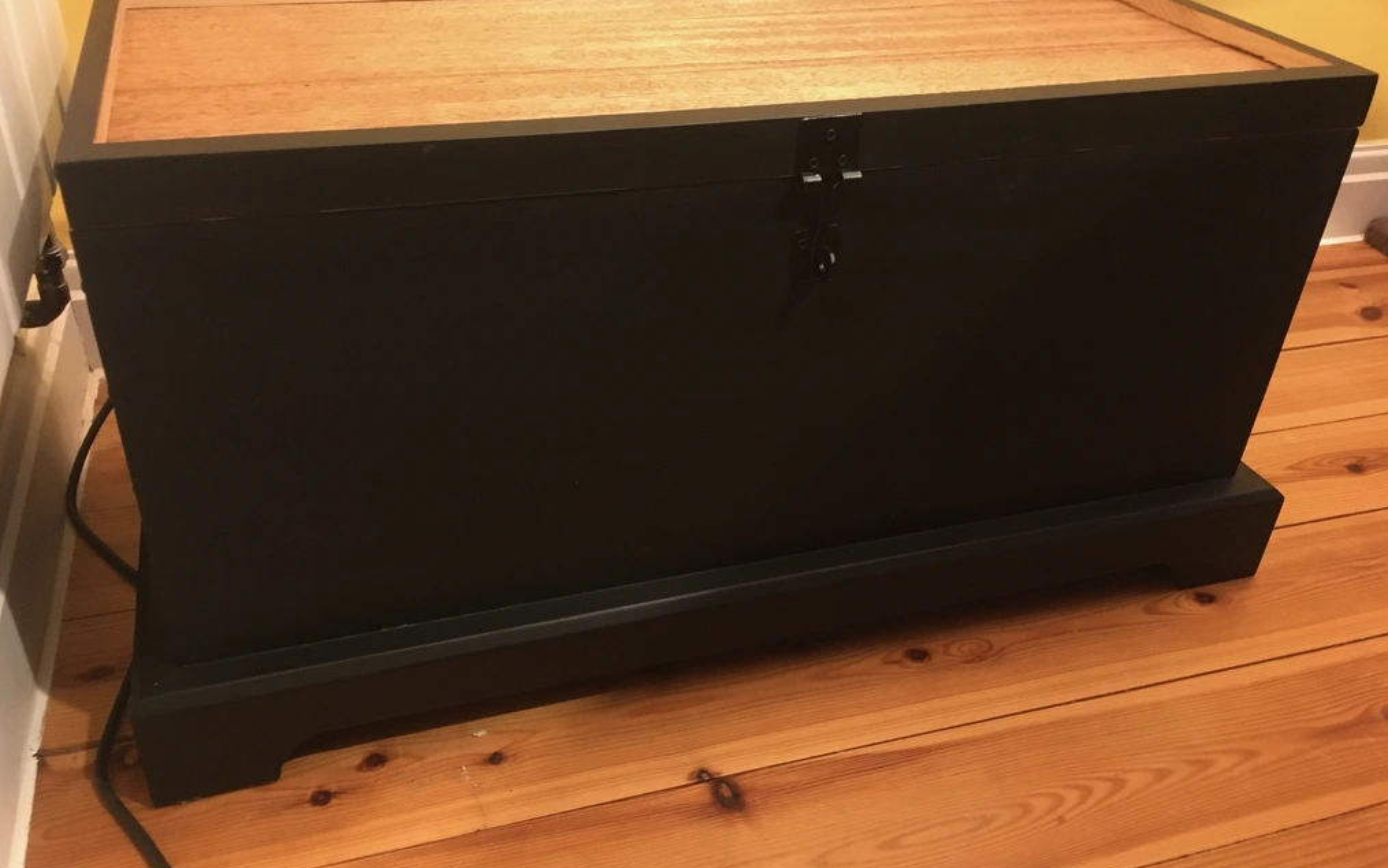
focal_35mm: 31
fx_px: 1173
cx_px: 689
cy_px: 437
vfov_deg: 40.6
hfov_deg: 61.2
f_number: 2.2
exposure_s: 1/17
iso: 500
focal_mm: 4.15
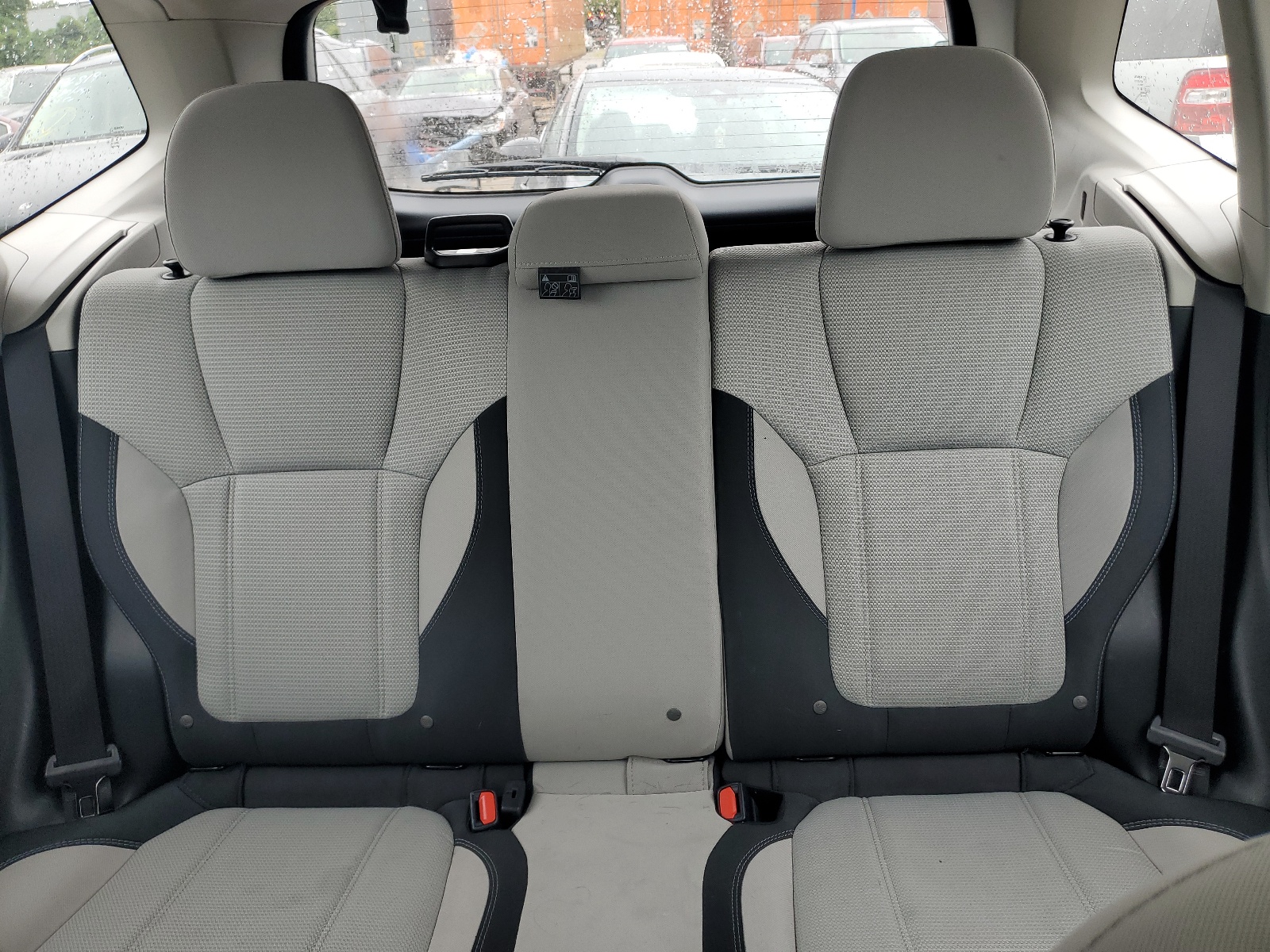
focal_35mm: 26
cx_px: 635
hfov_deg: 67.3
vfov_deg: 53.1
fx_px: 954
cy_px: 476
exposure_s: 1/213
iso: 50
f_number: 1.5
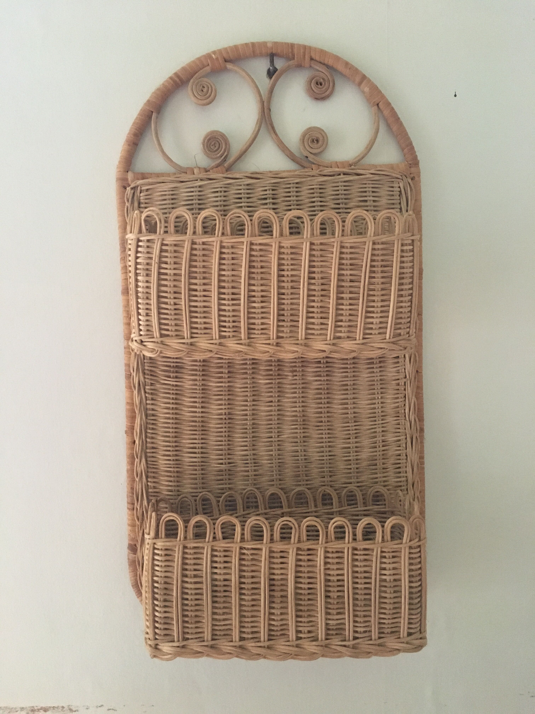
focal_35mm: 29
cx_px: 268
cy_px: 357
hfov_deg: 48.2
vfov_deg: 61.7
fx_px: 598
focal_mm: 4.15
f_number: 2.2
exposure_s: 1/17
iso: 320
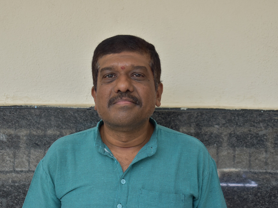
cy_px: 104
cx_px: 138
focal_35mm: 74
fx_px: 591
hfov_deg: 26.5
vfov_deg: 20.0
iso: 400
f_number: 5
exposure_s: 1/250
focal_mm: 45
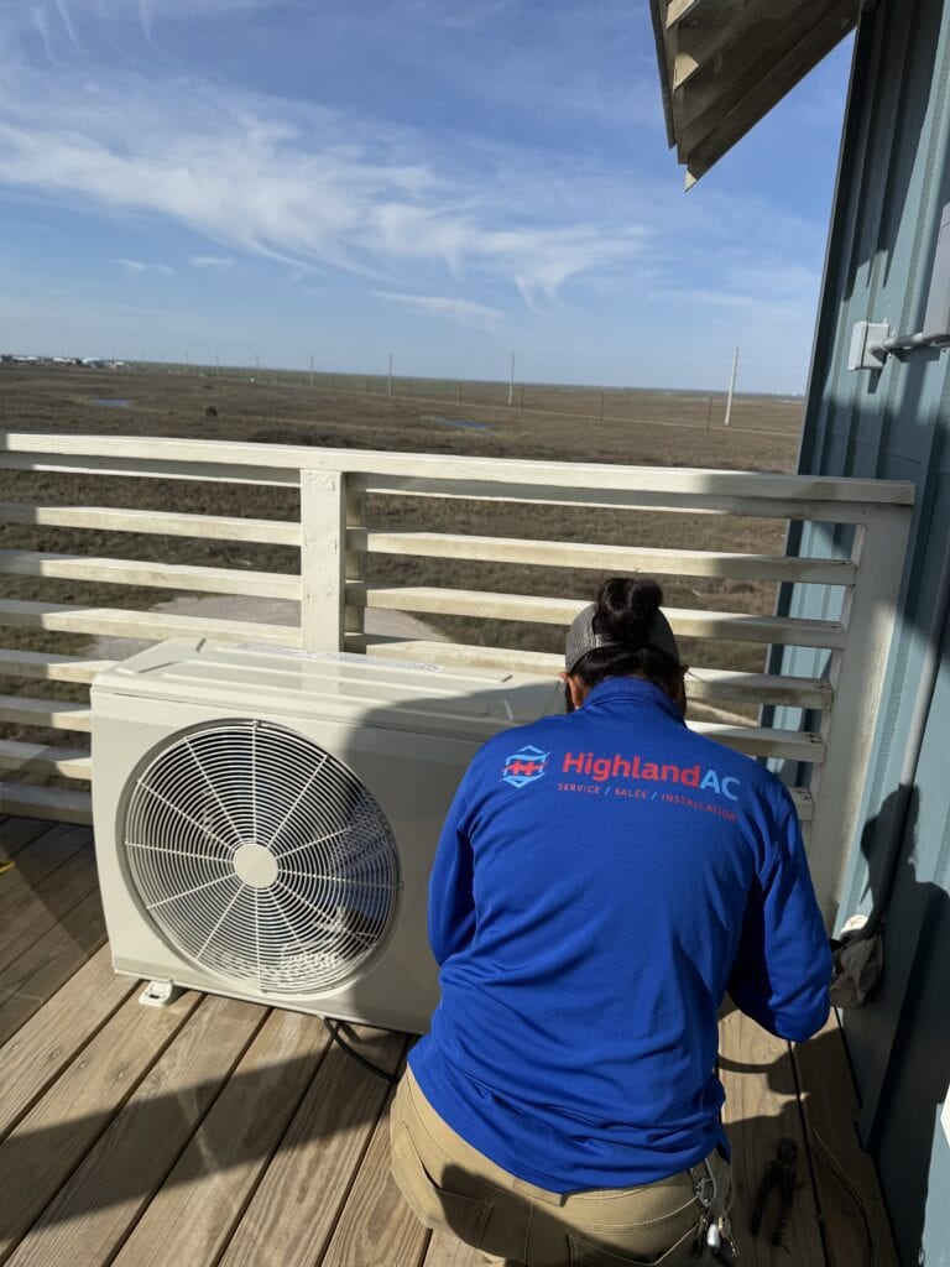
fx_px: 878
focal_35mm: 24
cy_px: 634
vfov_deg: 71.6
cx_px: 475
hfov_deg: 56.8
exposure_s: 1/7353
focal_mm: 6.76
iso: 80
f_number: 1.78
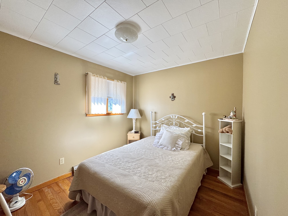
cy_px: 108
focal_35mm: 14
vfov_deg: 85.7
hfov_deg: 102.1
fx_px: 116
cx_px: 144
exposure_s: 1/99
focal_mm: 2.22
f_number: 2.2
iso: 160
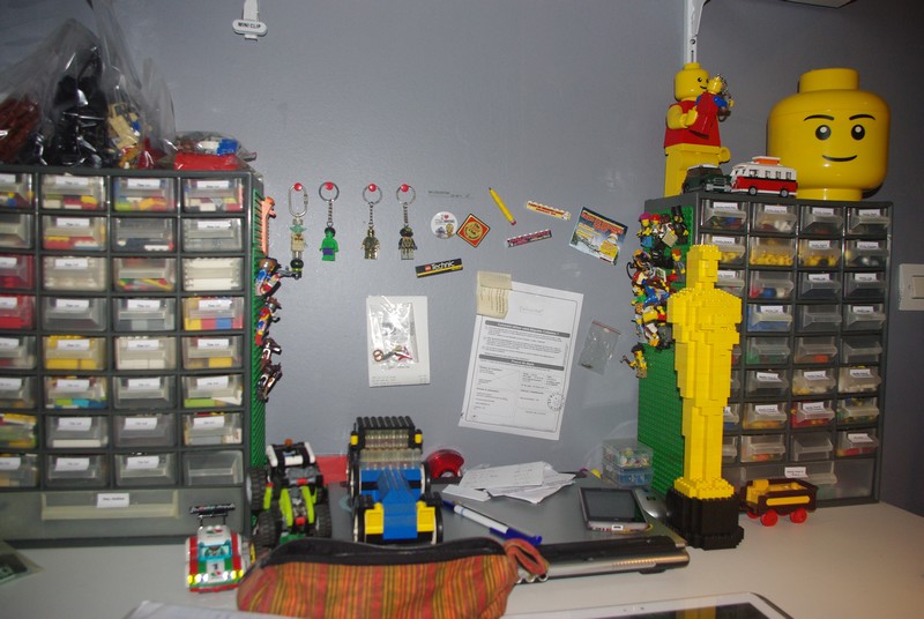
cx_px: 462
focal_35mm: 27
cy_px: 310
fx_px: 694
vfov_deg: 48.1
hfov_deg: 67.3
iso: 400
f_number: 4.5
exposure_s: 1/30
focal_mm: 18
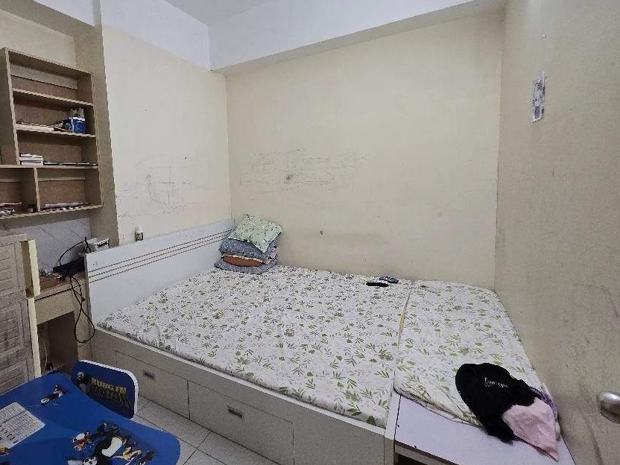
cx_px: 265
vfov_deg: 77.8
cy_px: 207
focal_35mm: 16
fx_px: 287
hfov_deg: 93.9
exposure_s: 1/50
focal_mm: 1.7
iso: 160
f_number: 2.2
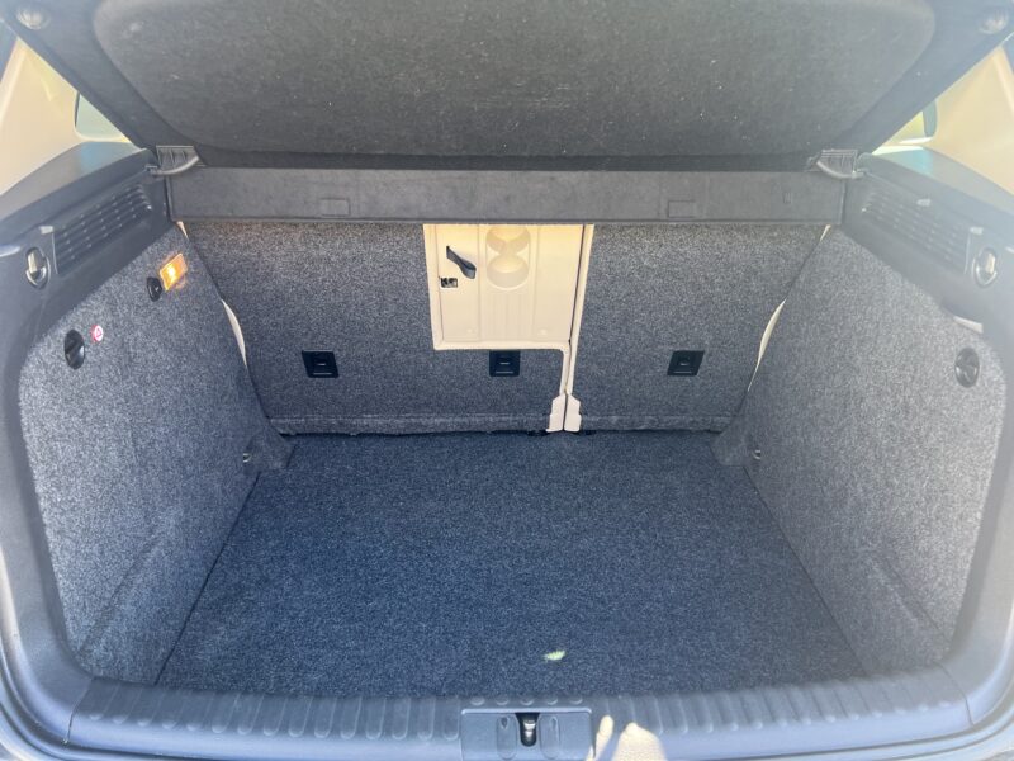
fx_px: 762
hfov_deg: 67.3
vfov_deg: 53.1
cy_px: 380
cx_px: 507
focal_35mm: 26
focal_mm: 5.7
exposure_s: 1/121
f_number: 1.5
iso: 100
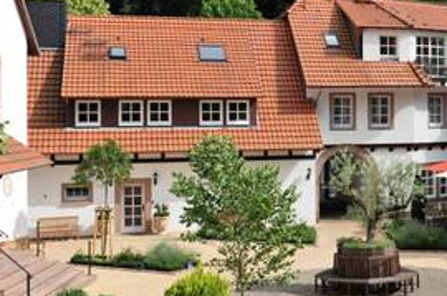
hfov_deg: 28.7
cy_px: 102
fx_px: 855
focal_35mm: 69
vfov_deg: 19.6
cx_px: 354
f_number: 8
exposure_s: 1/640
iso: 200
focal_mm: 31
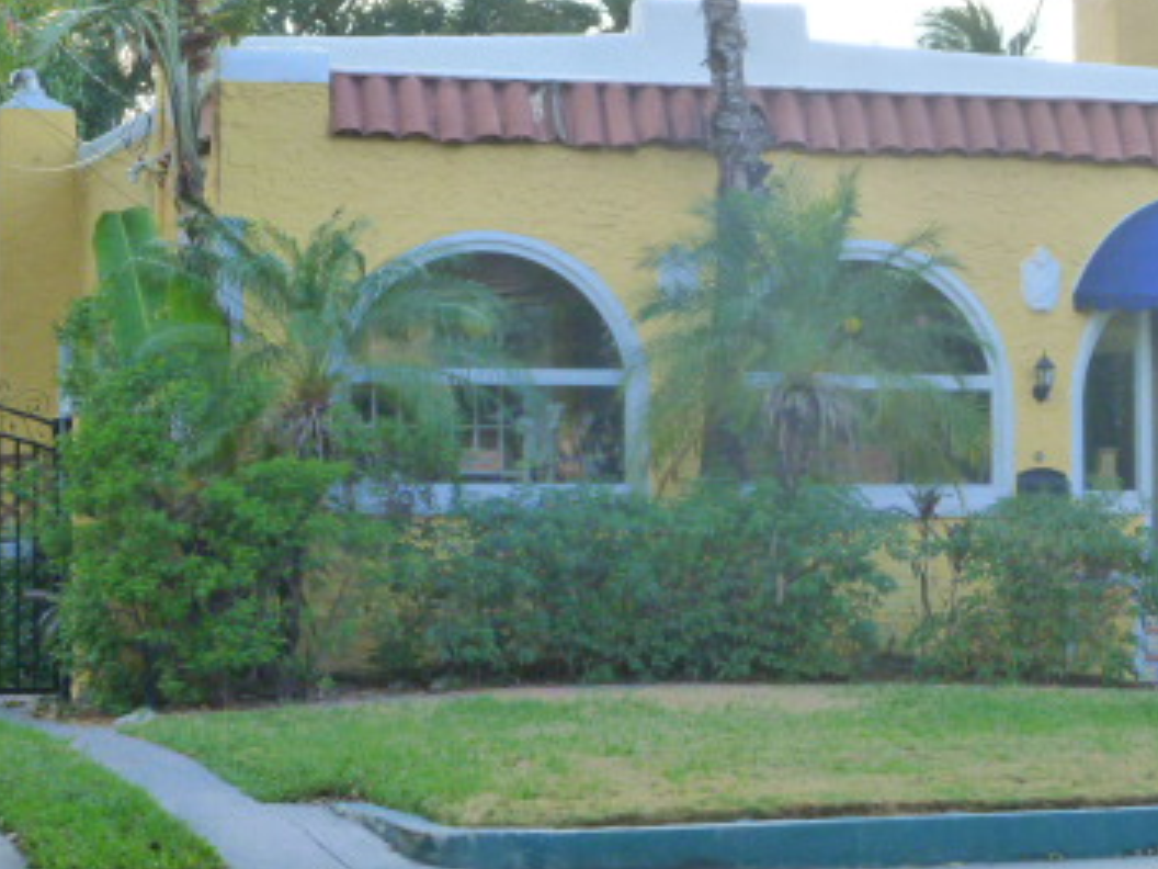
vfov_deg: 12.3
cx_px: 651
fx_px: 4014
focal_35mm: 120
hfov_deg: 16.4
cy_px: 267
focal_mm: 11.7
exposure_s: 1/200
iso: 250
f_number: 4.2
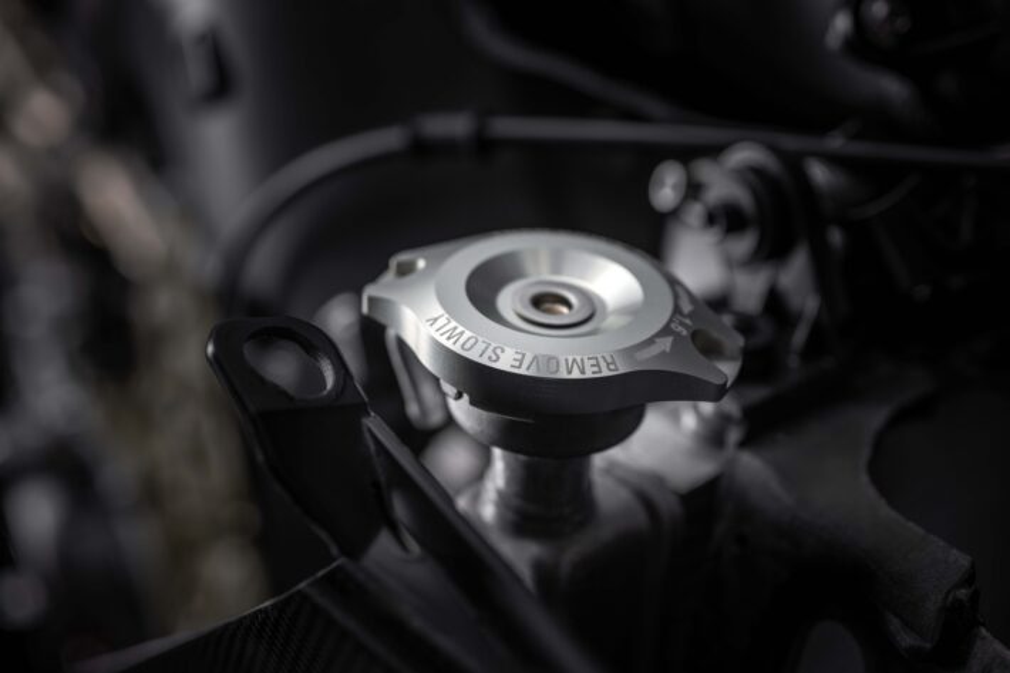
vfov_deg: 27.0
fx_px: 1402
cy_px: 336
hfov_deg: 39.6
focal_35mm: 50
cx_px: 505
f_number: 5
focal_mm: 50
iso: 100
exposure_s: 1/160
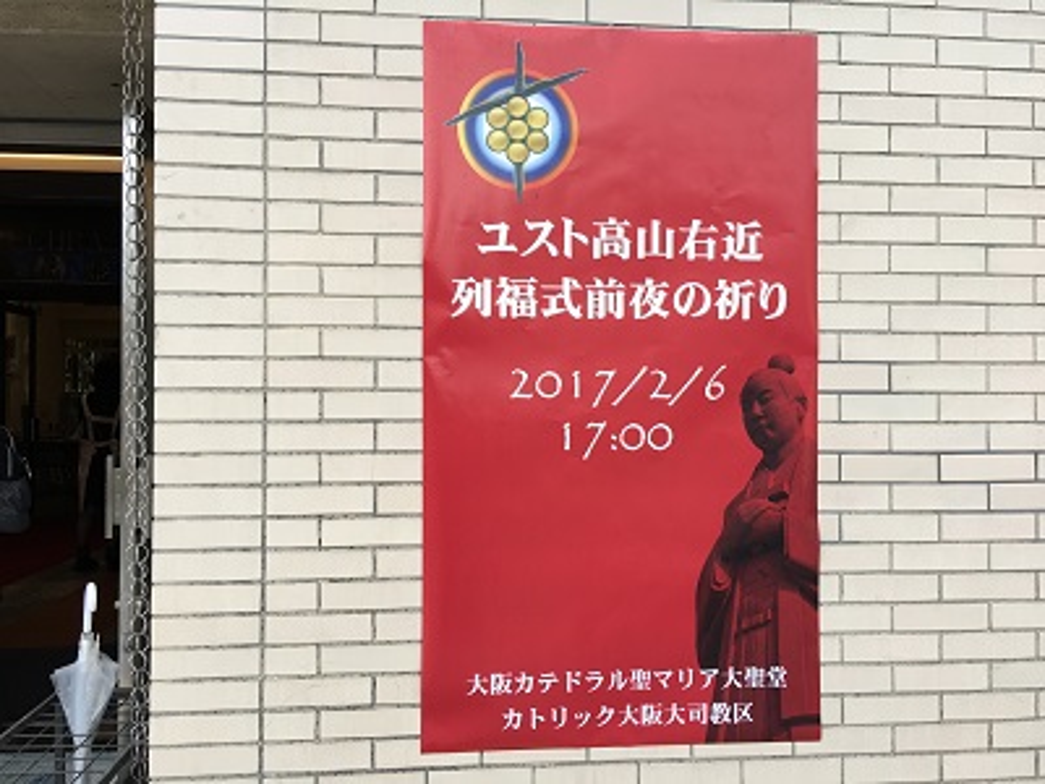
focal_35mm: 29
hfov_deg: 61.7
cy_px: 392
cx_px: 522
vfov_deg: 48.2
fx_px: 875
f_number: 2.2
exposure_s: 1/120
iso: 32
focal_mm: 4.15
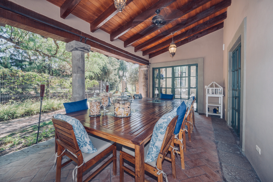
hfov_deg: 104.3
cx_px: 136
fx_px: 106
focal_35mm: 14
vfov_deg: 81.1
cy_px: 91
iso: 400
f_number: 22
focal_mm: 14
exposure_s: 1/10
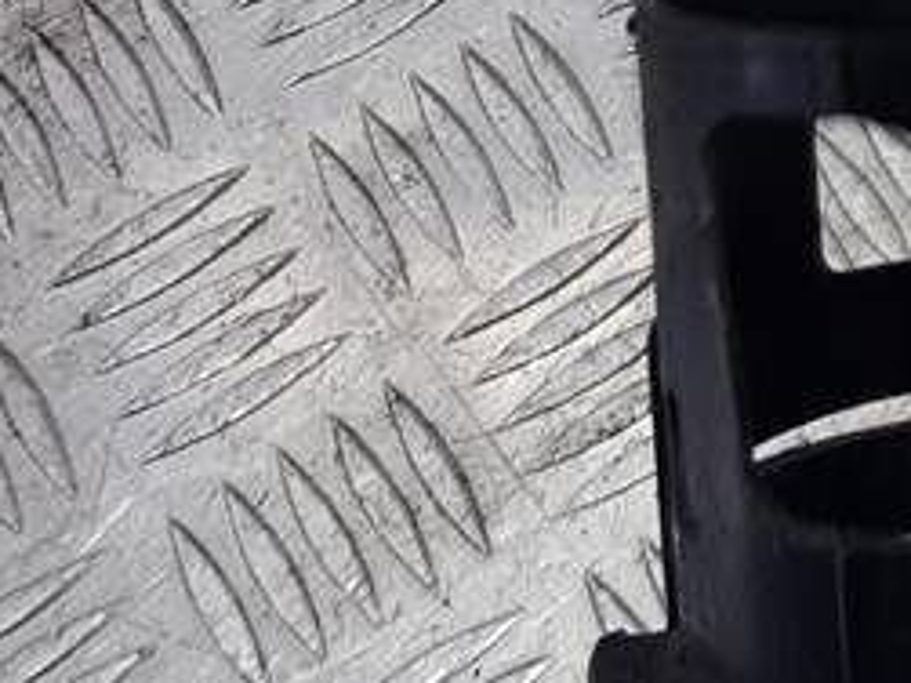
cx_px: 1499
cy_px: 214
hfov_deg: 16.4
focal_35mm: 106
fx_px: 2788
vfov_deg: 13.9
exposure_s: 1/100
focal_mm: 4.3
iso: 64
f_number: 1.7
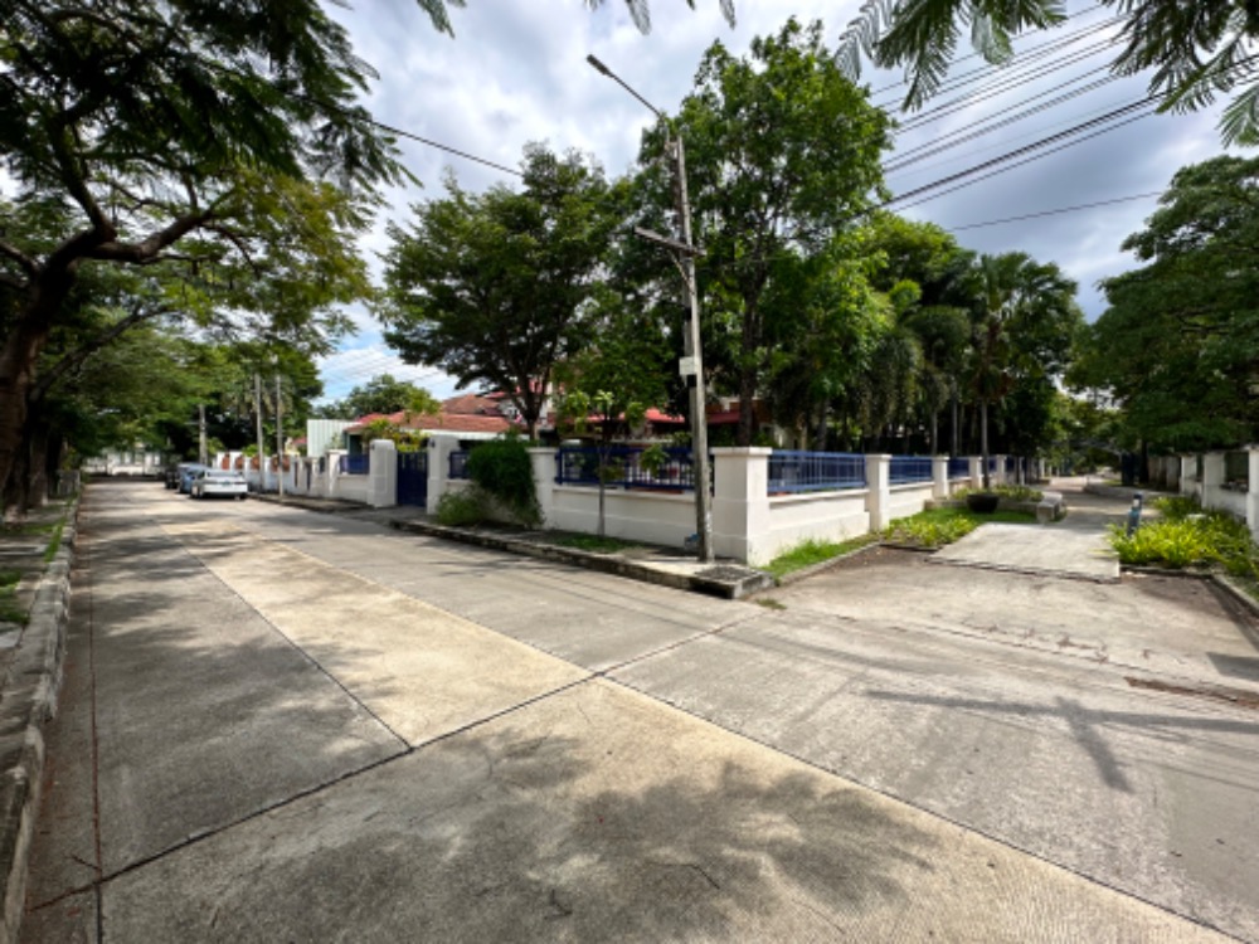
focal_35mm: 14
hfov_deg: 102.1
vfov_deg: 85.7
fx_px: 509
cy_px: 472
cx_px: 630
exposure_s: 1/972
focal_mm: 2.22
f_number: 2.2
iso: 40
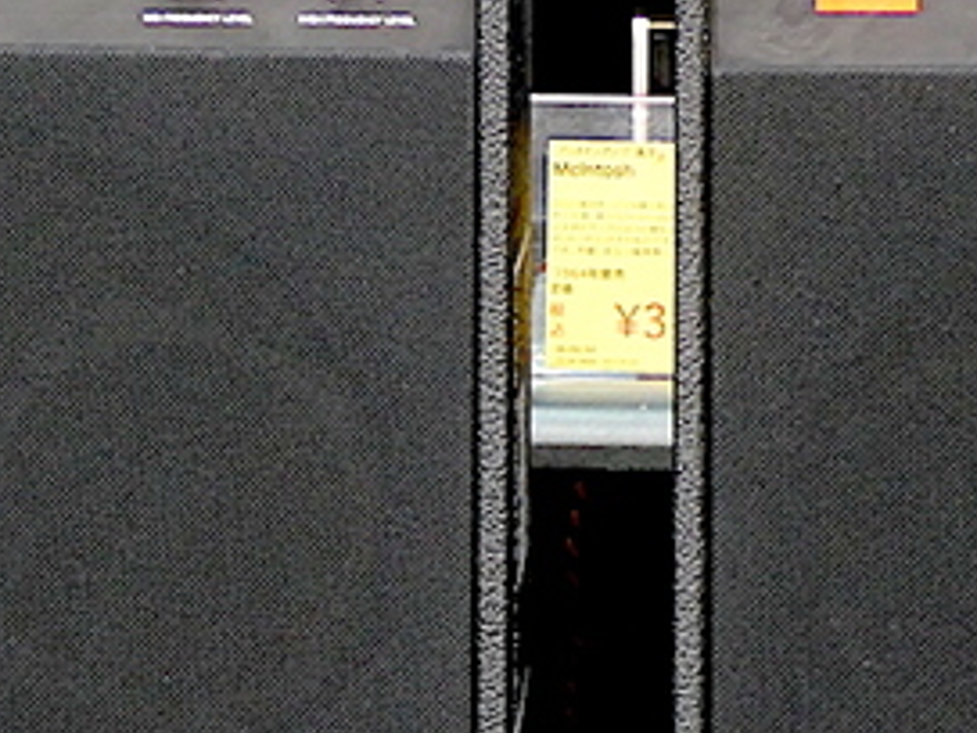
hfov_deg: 8.6
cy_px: 826
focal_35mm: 229
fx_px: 6463
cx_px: 578
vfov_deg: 6.5
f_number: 4.4
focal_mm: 11.7
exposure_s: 1/5
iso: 200
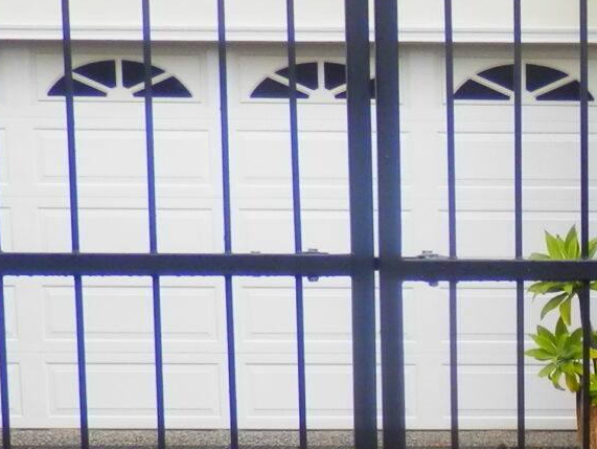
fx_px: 1933
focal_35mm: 112
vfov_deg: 12.9
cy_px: 525
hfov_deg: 16.6
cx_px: 774
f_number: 3
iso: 80
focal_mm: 4.5
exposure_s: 1/200
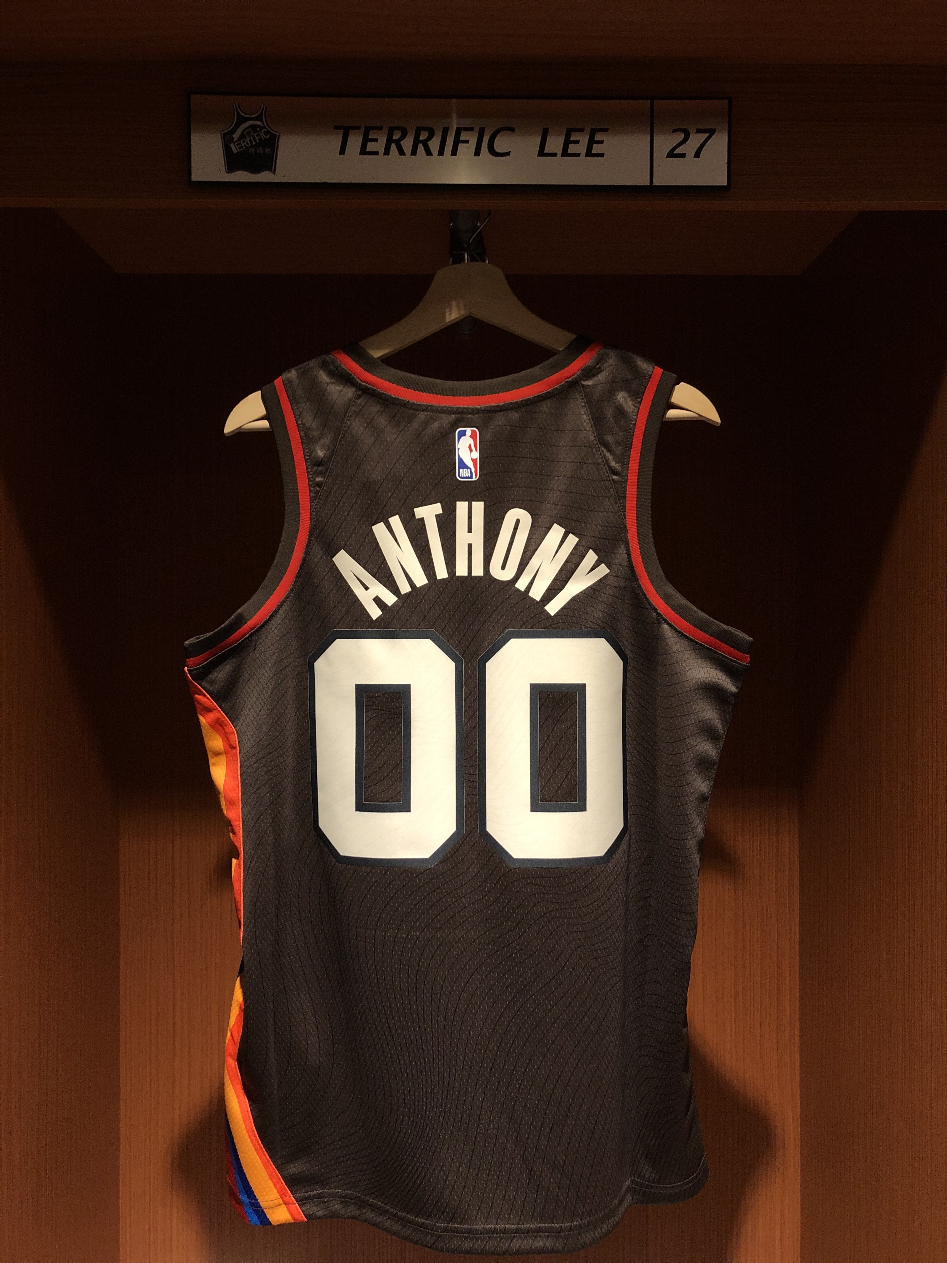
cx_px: 474
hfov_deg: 49.7
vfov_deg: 63.4
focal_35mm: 28
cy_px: 632
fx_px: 1021
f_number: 1.8
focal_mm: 3.99
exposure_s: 1/20
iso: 40
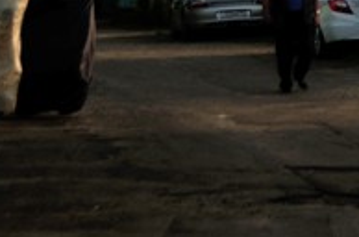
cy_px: -206
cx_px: 703
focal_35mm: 265
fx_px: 2634
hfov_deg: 7.5
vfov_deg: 5.1
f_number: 5
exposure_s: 1/500
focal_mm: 38
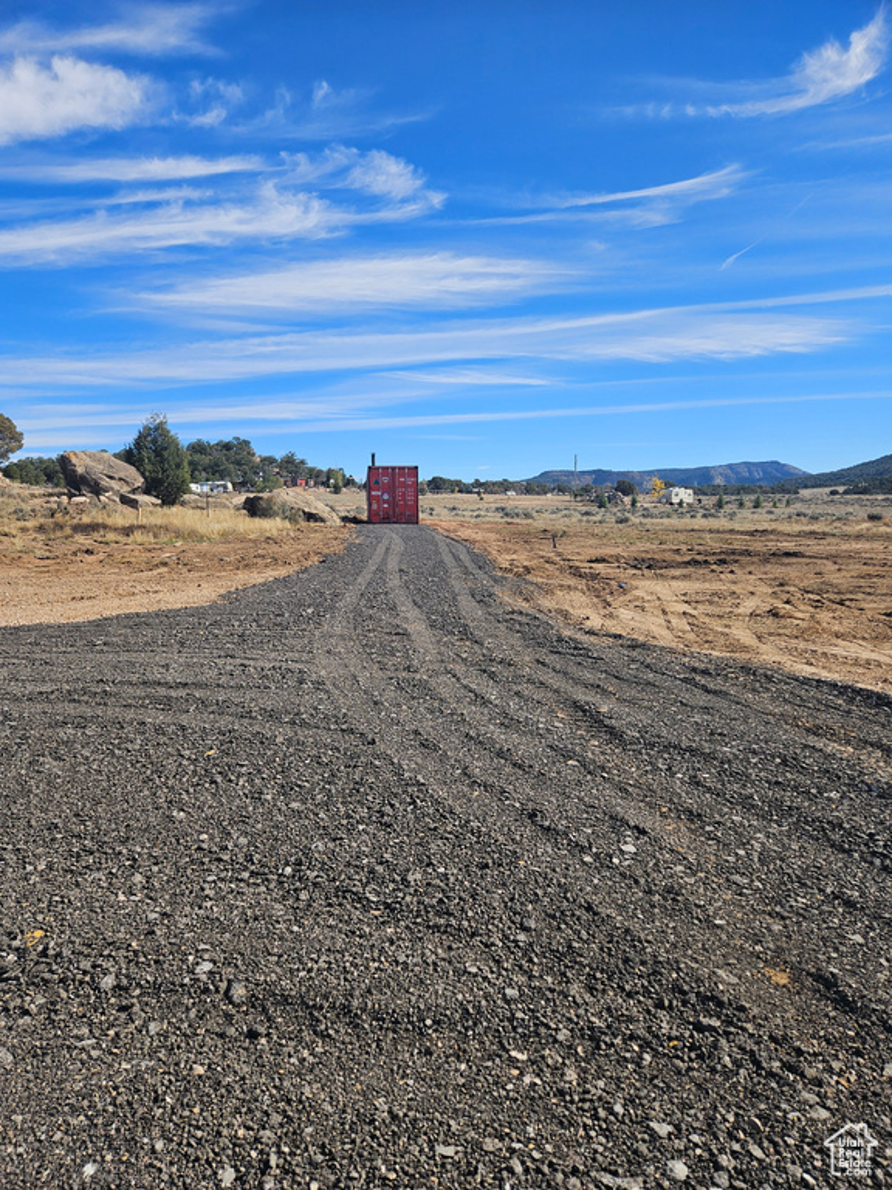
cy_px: 595
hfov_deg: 58.9
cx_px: 446
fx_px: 790
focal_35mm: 23
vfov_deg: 73.9
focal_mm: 5.4
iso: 25
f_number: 1.8
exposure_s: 1/1946
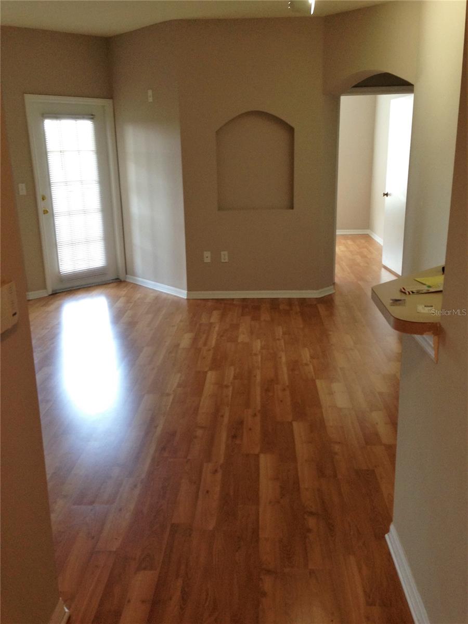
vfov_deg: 55.4
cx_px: 234
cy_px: 312
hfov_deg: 42.9
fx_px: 595
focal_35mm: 33
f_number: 2.4
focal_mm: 4.12
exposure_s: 1/20
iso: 100
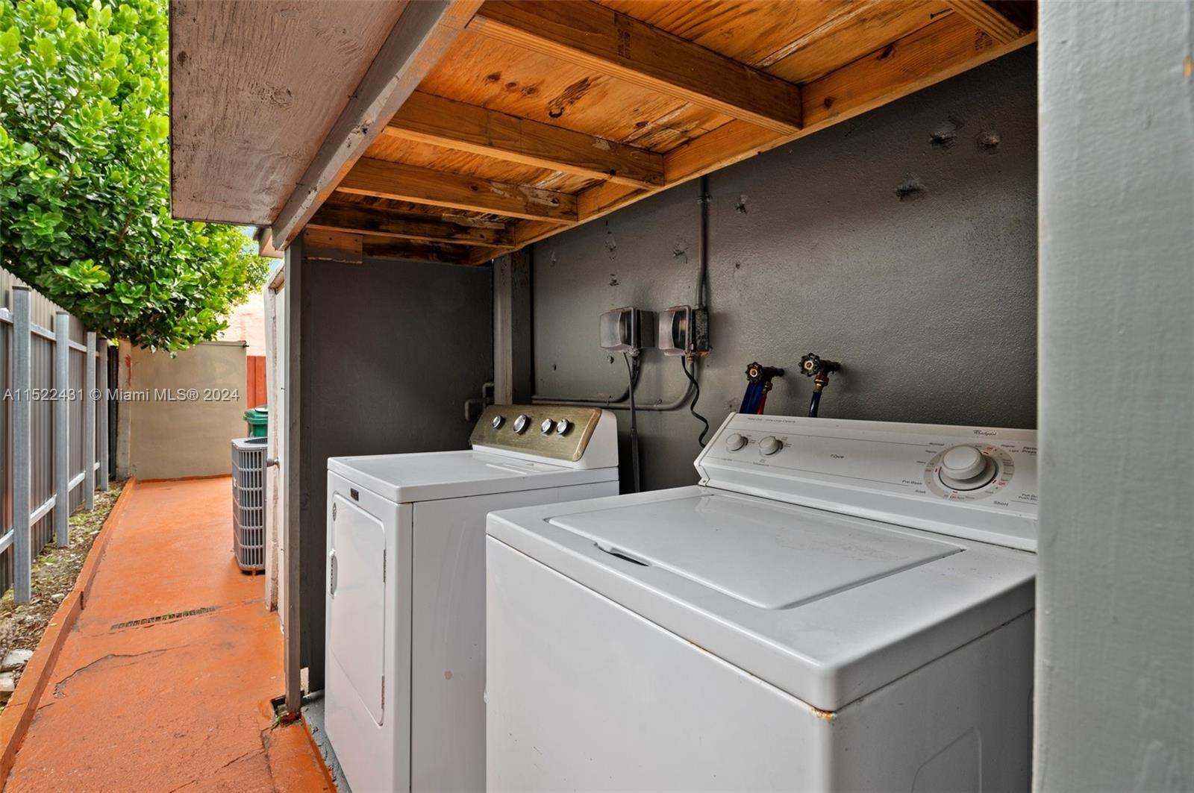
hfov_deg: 93.3
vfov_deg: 70.3
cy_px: 396
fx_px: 563
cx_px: 597
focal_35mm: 17
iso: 200
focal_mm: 17
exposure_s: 1/30
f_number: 8
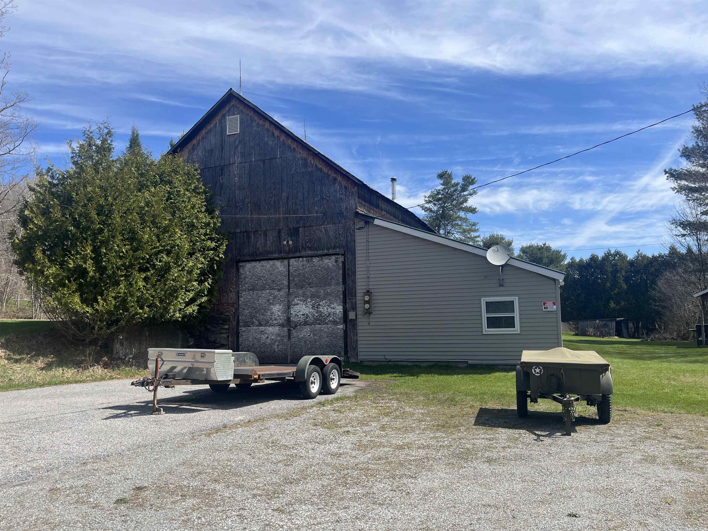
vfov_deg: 53.1
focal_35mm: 26
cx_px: 354
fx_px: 532
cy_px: 266
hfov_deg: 67.3
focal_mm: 5.1
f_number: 1.6
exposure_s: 1/3135
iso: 50
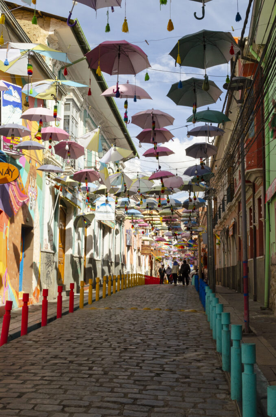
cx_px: 138
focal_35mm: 42
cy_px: 208
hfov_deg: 31.7
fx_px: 485
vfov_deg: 46.5
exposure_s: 1/320
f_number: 16
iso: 640
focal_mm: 28
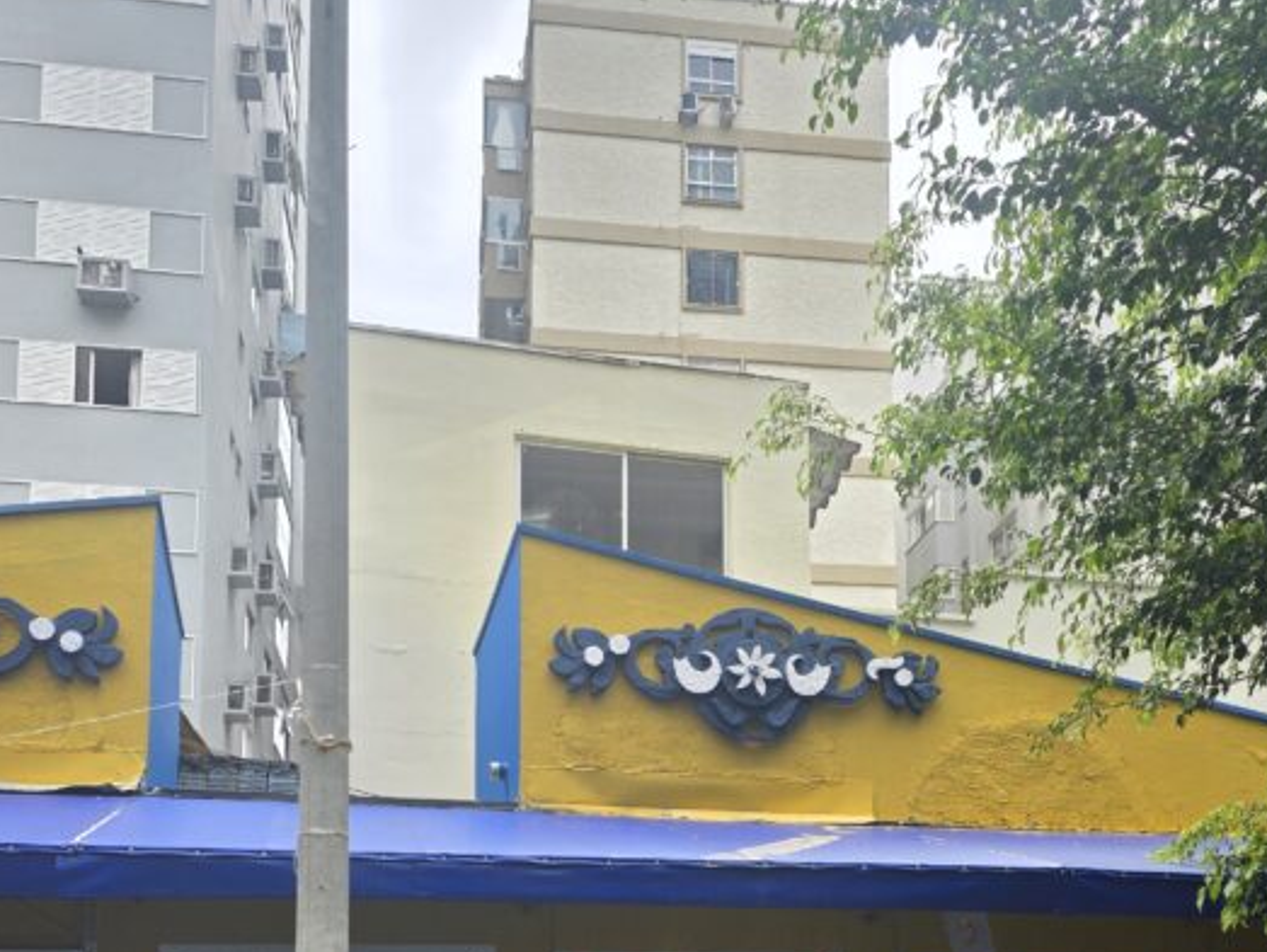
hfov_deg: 41.9
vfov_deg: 30.7
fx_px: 1648
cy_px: 870
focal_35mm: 45
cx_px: 756
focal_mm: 6.3
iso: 32
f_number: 1.7
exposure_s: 1/359
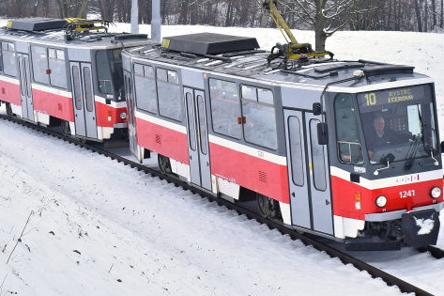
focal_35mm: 104
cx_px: 253
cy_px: 80
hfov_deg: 19.6
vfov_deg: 13.1
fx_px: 1282
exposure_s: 1/320
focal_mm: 32
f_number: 7.1
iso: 320
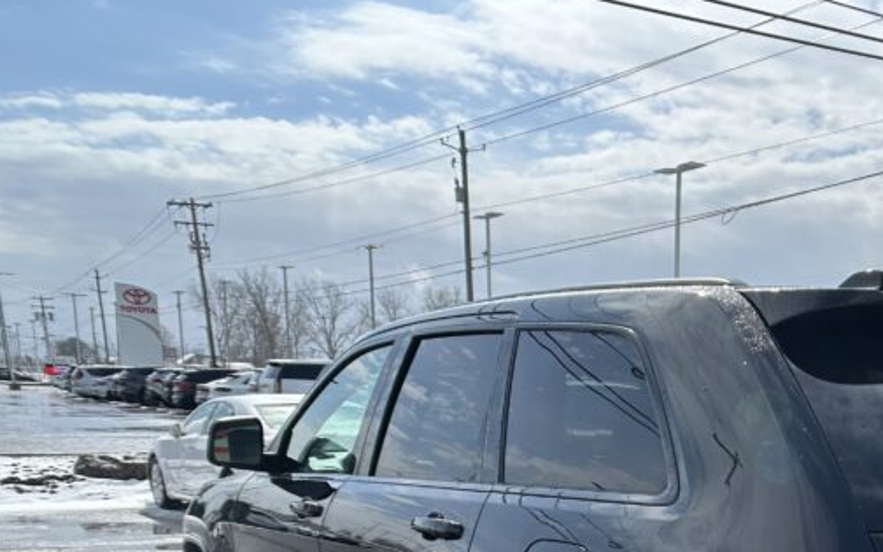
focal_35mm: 56
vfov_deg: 22.1
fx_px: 1348
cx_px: 788
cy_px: 580
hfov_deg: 34.3
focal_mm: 5.7
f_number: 1.5
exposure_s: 1/6993
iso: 50
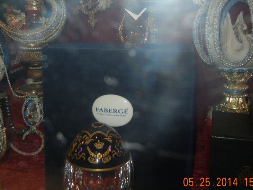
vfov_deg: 34.3
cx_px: 115
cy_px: 77
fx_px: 307
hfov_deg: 44.7
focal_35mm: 42
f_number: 3.5
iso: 200
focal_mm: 5.4
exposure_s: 1/30
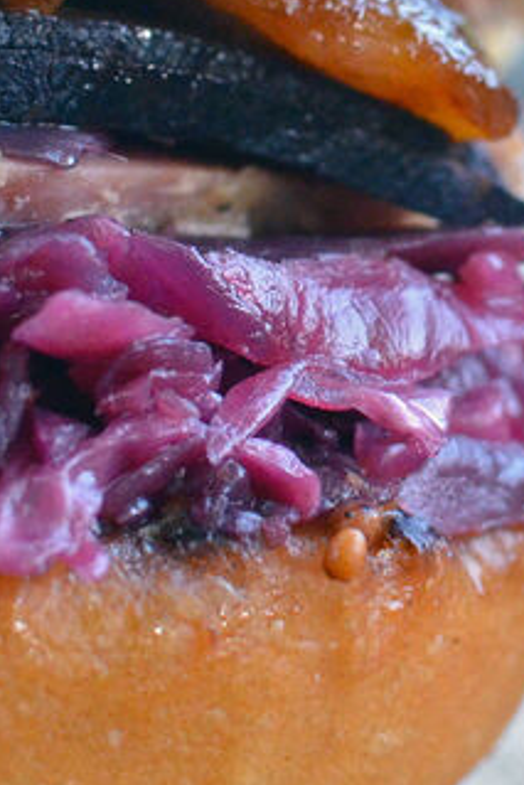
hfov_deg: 7.0
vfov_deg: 10.4
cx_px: 305
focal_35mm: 197
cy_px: 38
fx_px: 4293
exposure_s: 1/800
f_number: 4
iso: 3200
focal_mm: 35
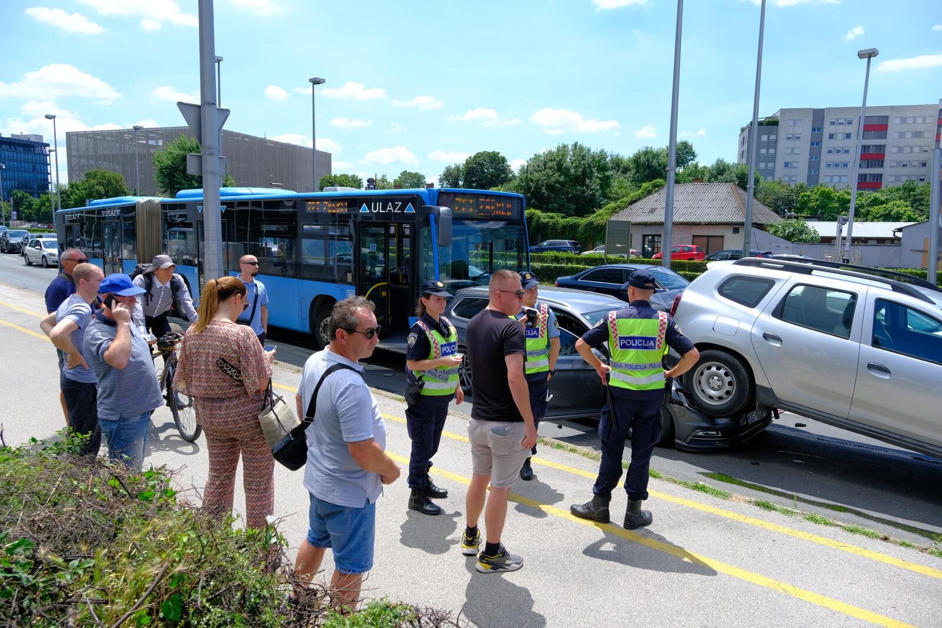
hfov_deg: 73.7
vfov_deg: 53.1
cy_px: 314
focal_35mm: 24
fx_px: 628
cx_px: 471
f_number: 4
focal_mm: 16
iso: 200
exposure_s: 1/1000
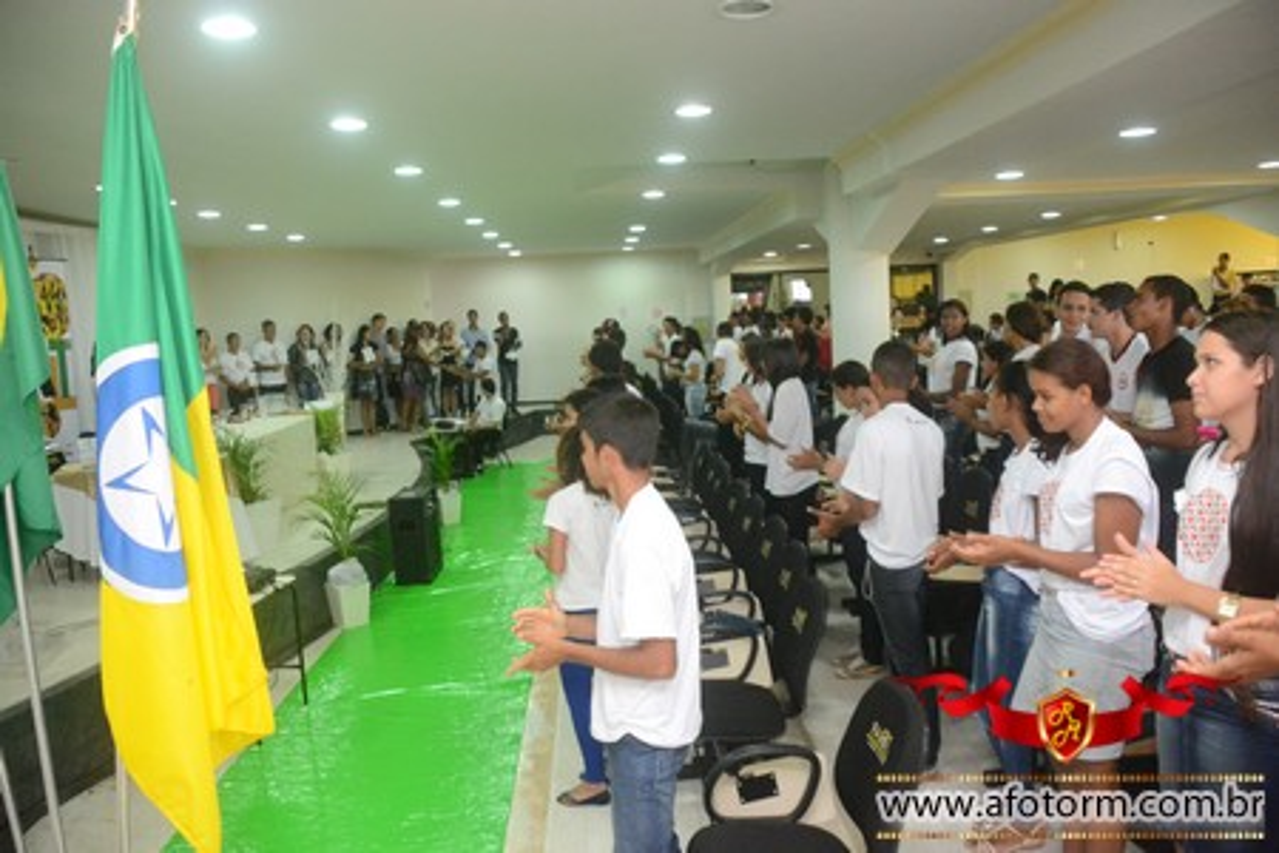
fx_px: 1066
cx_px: 640
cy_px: 426
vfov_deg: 43.6
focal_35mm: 30
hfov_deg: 61.9
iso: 3200
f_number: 3.5
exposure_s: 1/125
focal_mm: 20
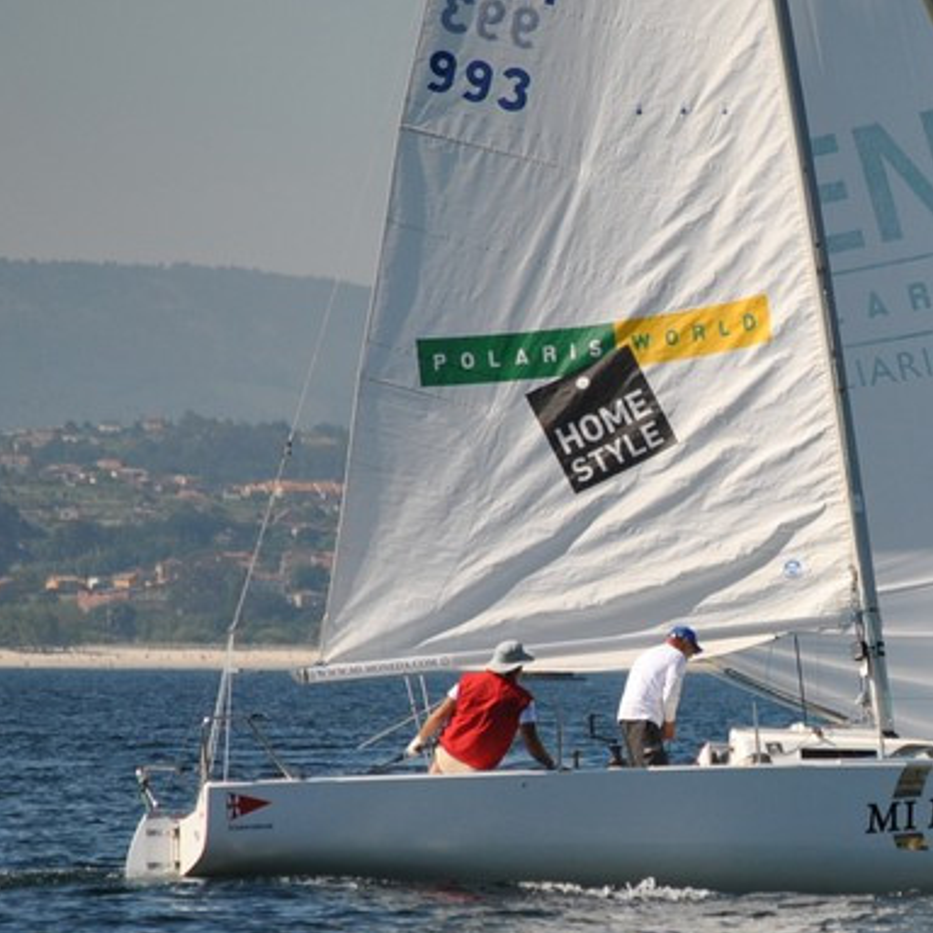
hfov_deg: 3.6
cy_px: 571
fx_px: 15003
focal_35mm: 492
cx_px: 875
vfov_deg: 3.6
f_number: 5.3
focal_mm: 165
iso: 200
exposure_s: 1/1250
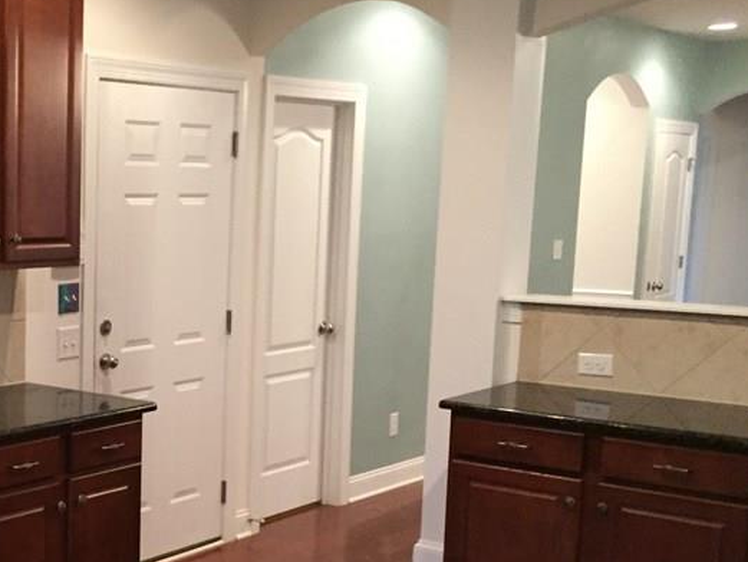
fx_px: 1232
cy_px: 392
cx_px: 33
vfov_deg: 25.5
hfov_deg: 31.7
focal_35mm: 57
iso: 250
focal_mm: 4.15
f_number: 2.2
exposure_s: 1/30
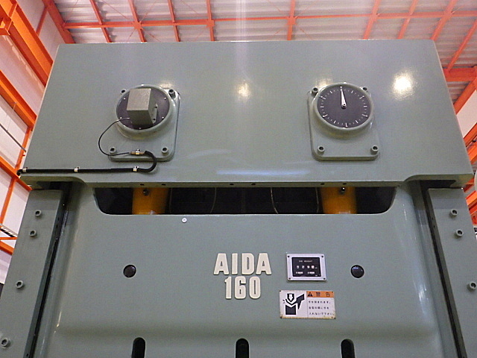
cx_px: 238
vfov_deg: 49.7
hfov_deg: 63.4
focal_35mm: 28
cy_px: 179
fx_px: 386
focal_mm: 5
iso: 1250
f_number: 3.5
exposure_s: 1/45
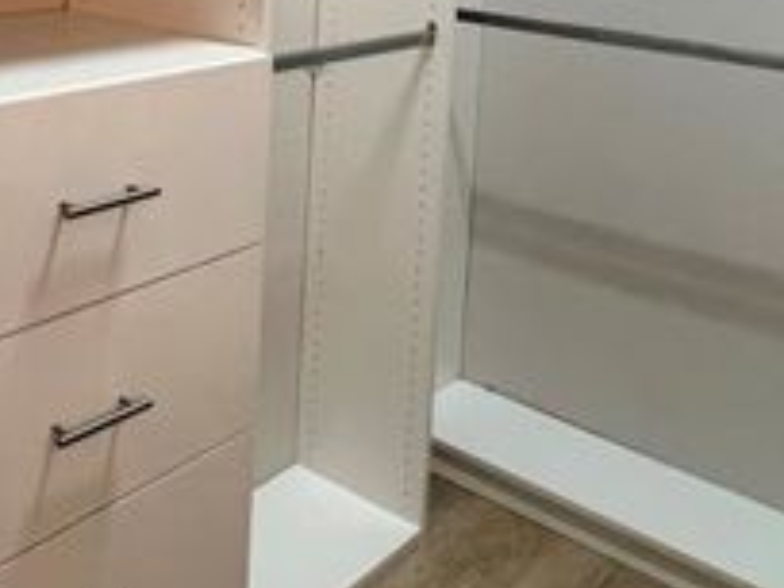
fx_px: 1019
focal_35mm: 45
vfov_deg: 28.6
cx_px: 175
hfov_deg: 40.6
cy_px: -88
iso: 160
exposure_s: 1/60
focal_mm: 1.57
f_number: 1.8
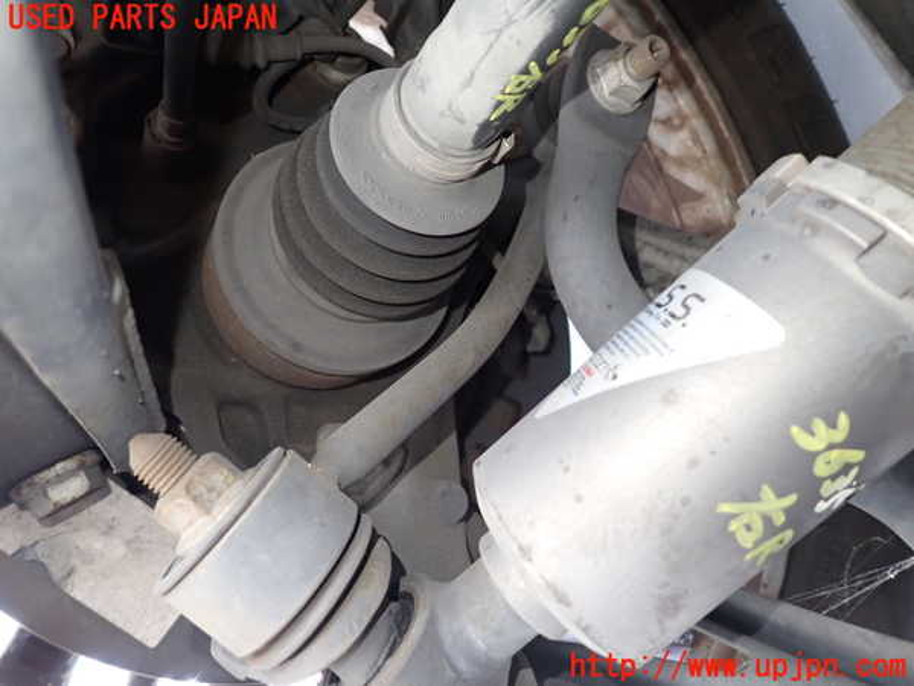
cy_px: 343
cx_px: 457
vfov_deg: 54.9
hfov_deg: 69.4
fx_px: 660
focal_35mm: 25
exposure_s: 1/30
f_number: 2
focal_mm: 4.5
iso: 400
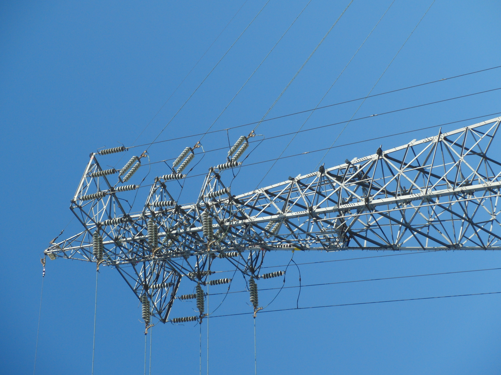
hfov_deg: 16.7
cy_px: 182
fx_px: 1708
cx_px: 249
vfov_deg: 12.6
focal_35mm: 118
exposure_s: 1/640
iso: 100
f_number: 4.2
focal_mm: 19.8
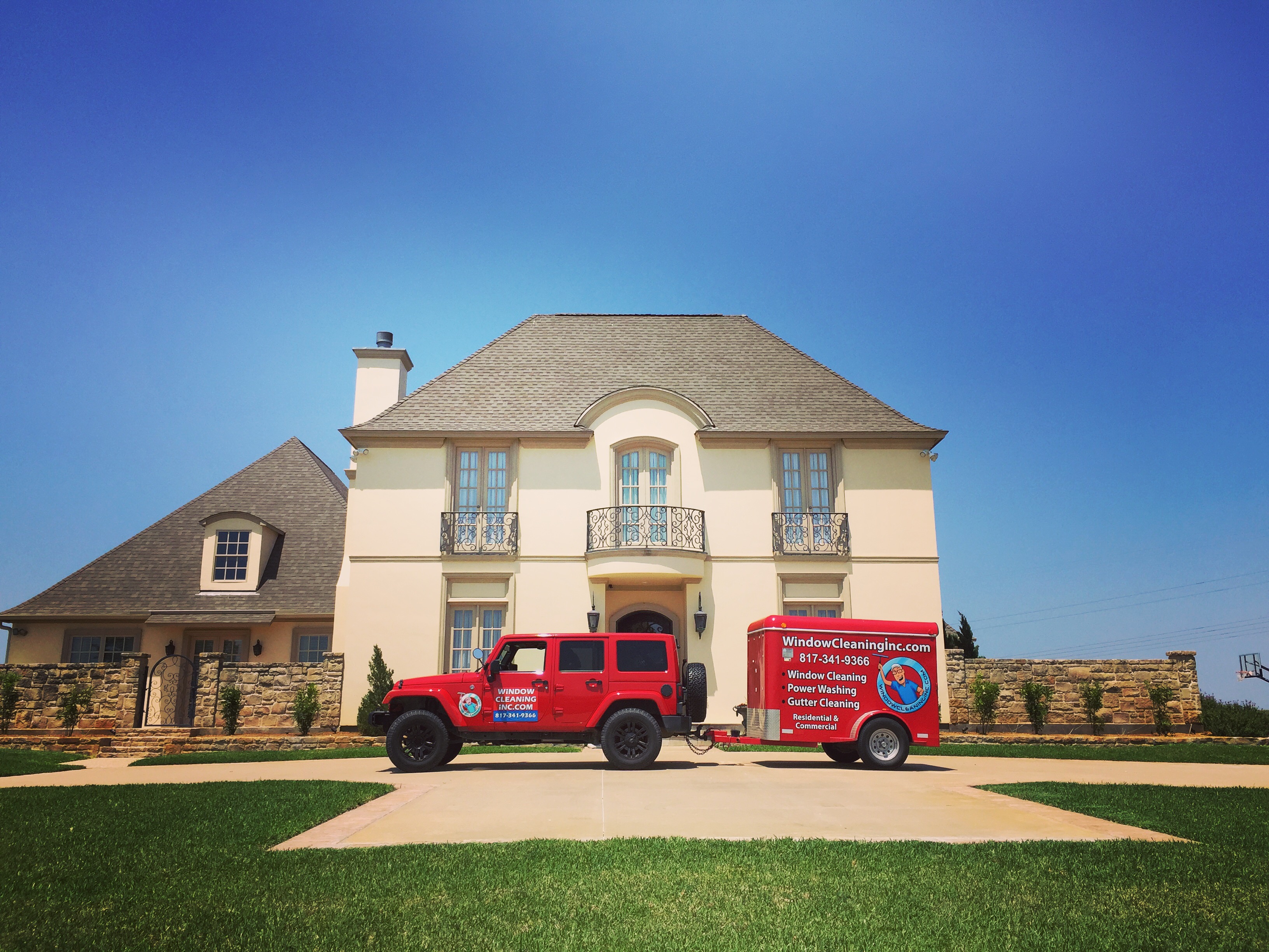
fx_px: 1063
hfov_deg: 61.7
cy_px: 476
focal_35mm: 29
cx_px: 634
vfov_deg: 48.2
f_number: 2.2
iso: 32
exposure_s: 1/2825
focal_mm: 4.15
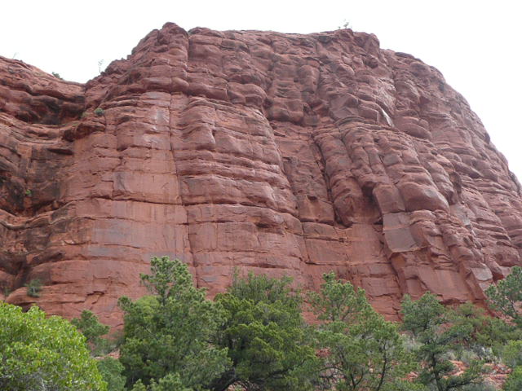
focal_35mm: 42
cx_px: 261
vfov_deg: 34.3
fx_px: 633
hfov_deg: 44.8
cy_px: 196
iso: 100
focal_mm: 4.6
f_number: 3.3
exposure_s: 1/320
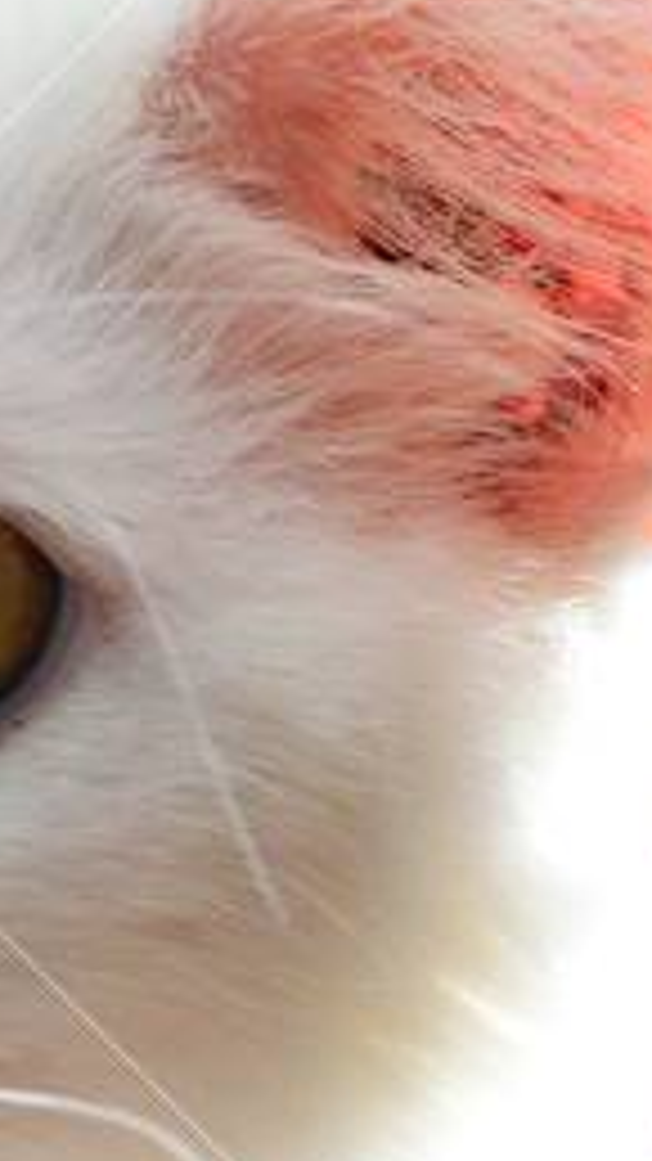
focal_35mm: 448
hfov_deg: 2.7
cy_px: 367
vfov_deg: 4.8
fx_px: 13778
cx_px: 400
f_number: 4.5
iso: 5000
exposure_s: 1/4000
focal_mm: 85
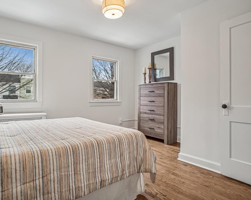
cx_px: 103
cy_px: 97
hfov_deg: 80.8
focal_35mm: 20
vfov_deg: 69.2
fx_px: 146
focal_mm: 11
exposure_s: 1/50
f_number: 8
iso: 500
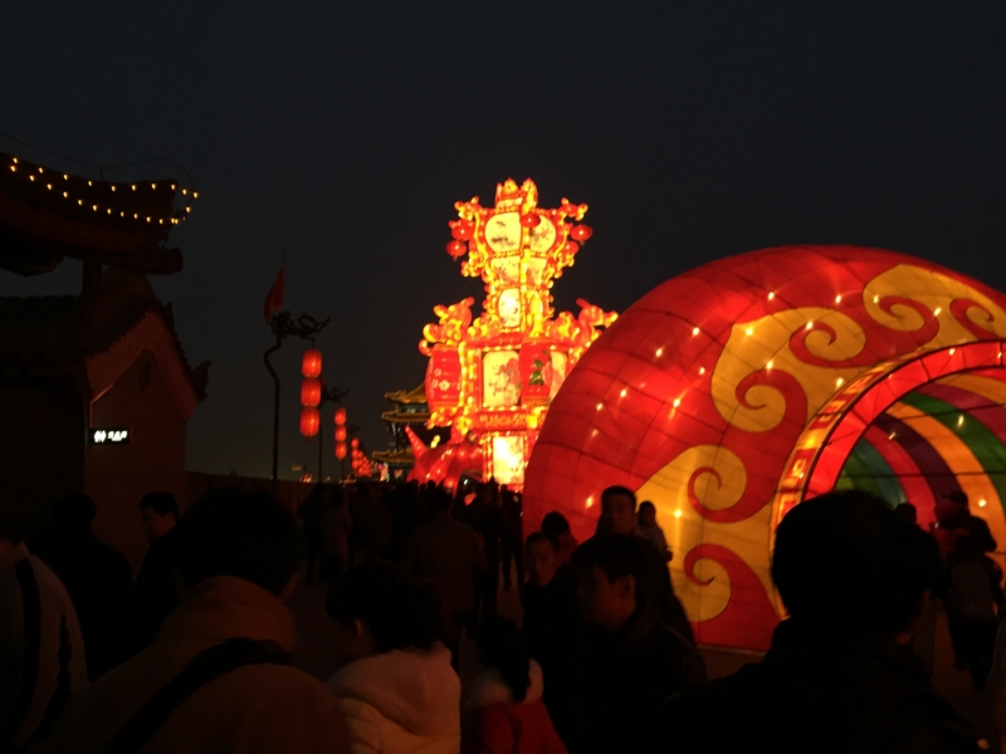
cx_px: 503
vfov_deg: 48.2
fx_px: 843
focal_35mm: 29
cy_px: 377
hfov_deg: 61.7
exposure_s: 1/30
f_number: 2.2
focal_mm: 4.15
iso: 64
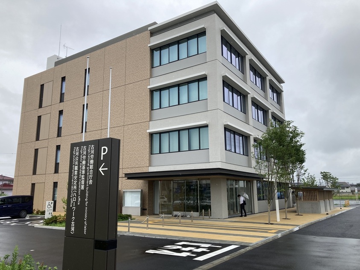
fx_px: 291
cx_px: 180
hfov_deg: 63.5
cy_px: 135
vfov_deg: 49.7
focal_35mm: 28
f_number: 1.8
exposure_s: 1/1412
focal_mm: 3.99
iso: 20
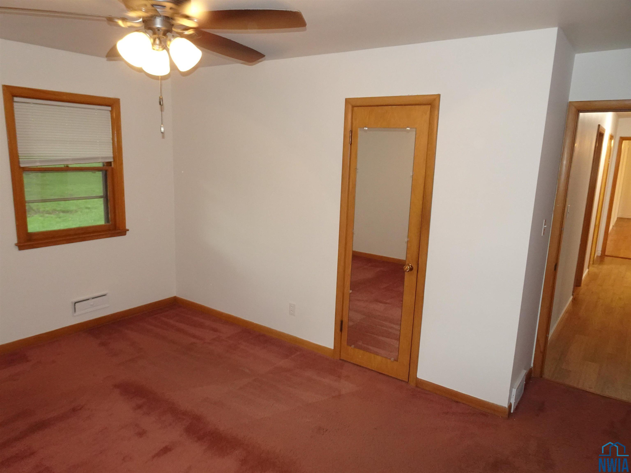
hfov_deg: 71.6
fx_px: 437
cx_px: 316
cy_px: 236
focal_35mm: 24
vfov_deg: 56.8
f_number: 3.5
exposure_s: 1/30
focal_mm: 4.25
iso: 500
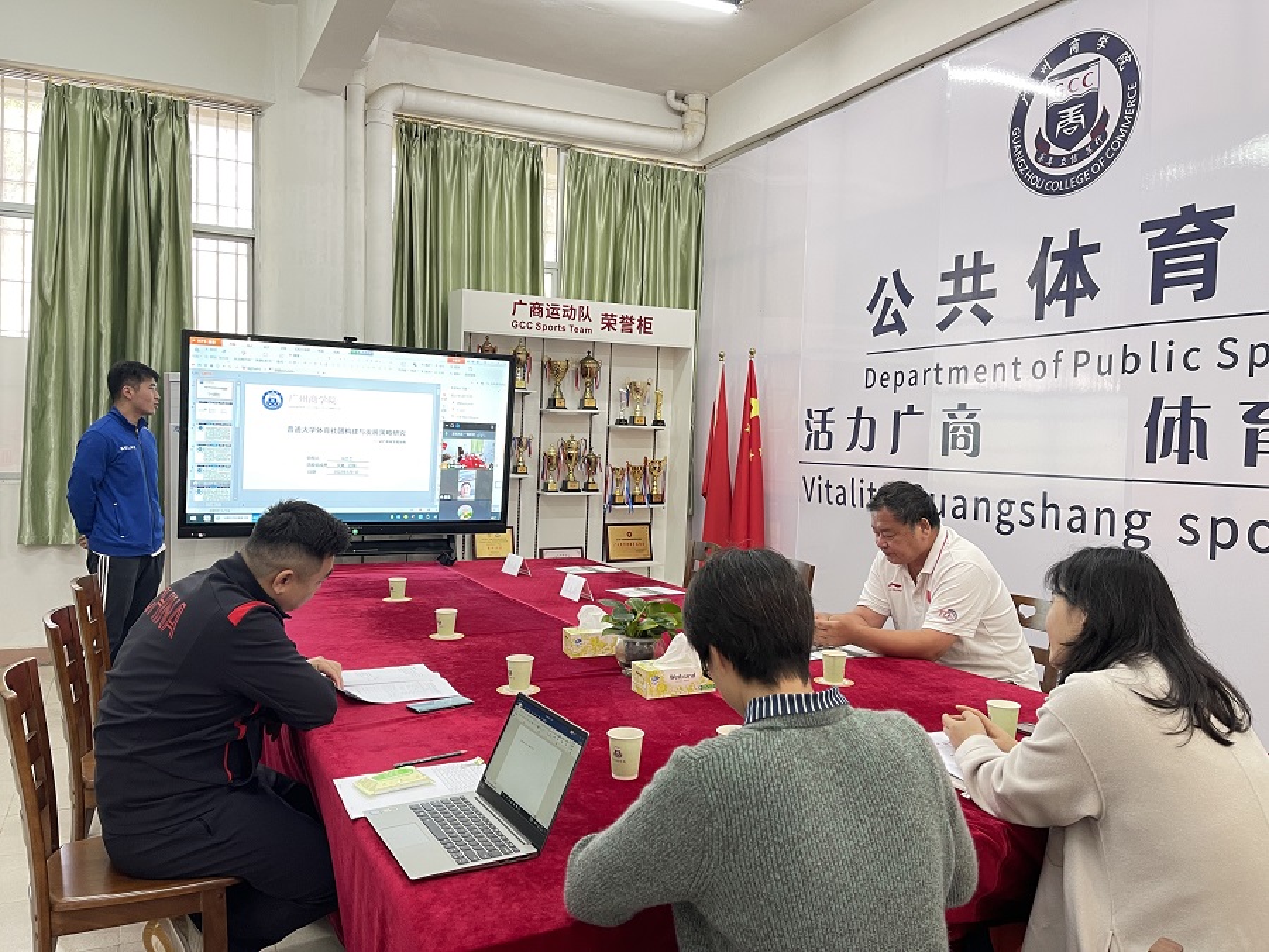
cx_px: 634
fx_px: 953
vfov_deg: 53.1
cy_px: 476
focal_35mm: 26
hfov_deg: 67.3
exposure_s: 1/50
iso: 125
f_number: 1.6
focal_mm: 5.1
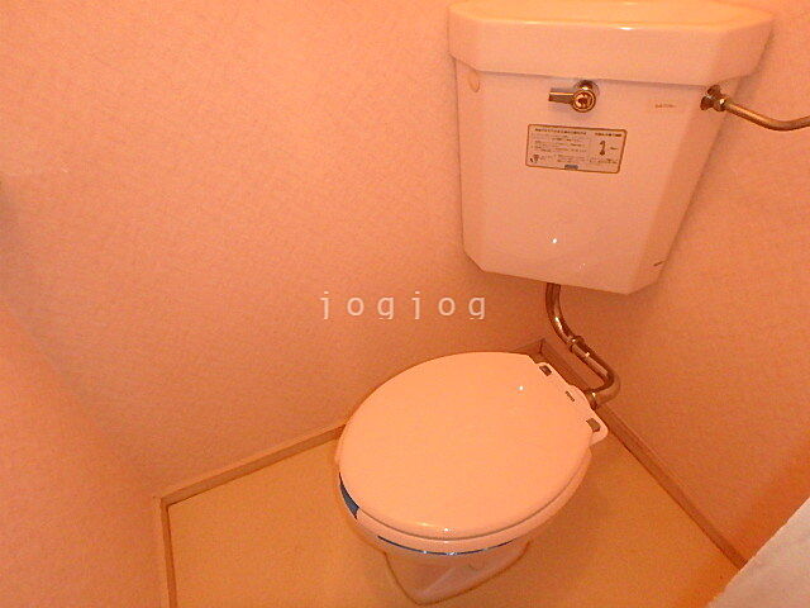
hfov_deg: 79.0
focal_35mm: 21
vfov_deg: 63.4
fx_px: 491
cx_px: 405
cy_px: 304
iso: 800
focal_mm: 3.7
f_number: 3.5
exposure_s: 1/30
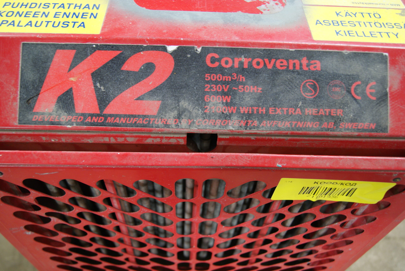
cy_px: 136
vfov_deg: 40.1
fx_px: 372
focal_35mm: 33
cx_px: 202
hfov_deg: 57.2
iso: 400
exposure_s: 1/10
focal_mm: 22
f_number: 4
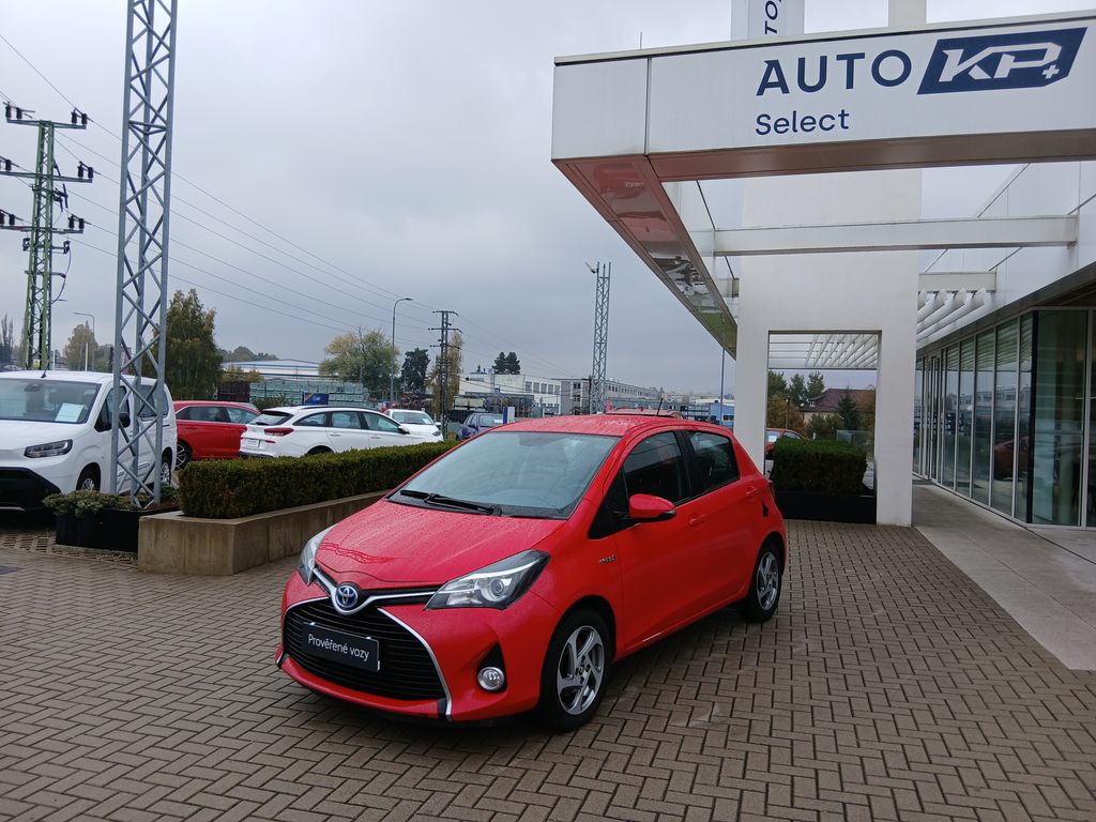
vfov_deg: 53.1
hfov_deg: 67.3
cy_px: 411
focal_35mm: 26
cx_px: 548
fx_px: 823
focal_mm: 3.98
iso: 20
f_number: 1.8
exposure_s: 1/127
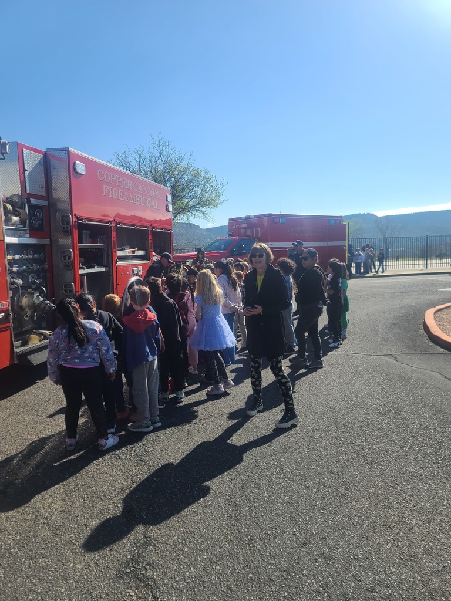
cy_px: 300
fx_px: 434
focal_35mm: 25
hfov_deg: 54.9
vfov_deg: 69.4
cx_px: 226
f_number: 1.8
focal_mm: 7
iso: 16
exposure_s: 1/1002
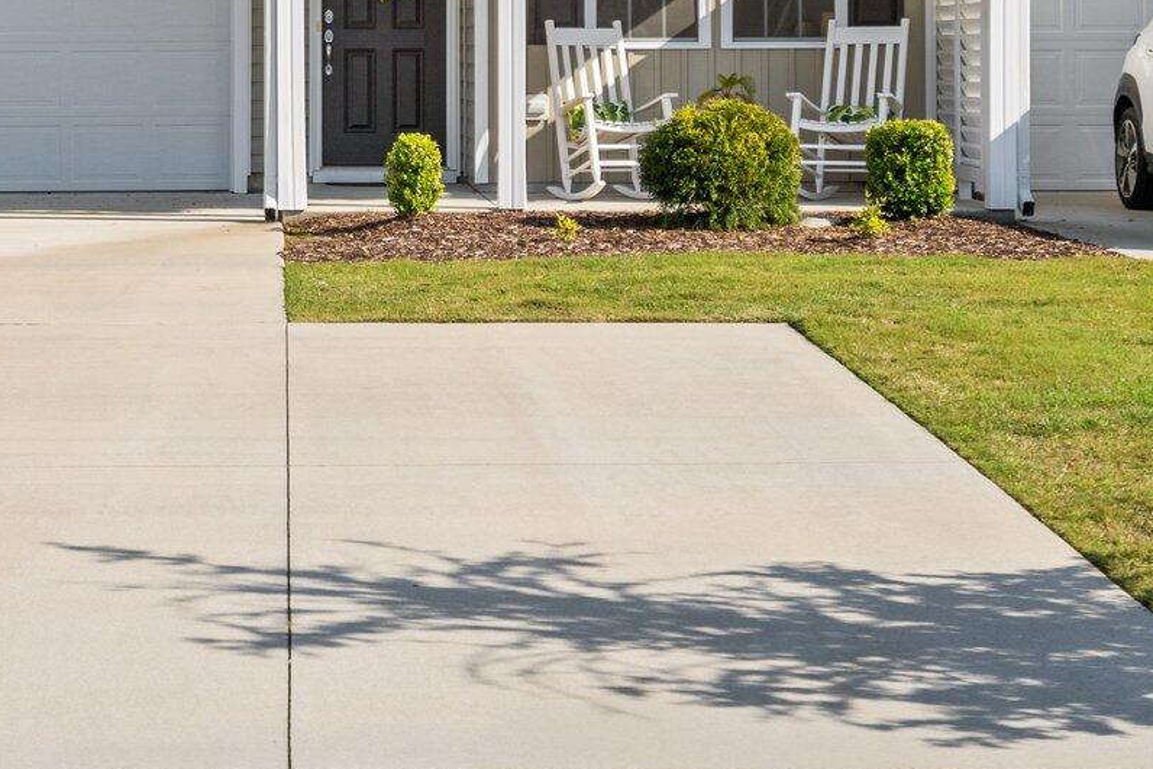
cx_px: 264
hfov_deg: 22.4
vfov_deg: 14.8
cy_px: -63
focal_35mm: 90
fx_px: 2883
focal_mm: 35
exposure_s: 1/2500
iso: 200
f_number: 4
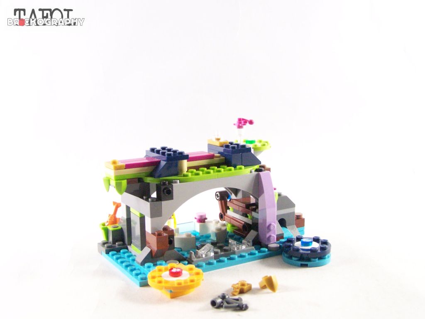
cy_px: 160
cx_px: 212
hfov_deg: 39.7
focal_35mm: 48
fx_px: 589
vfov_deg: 30.3
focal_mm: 8
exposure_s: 1/60
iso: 400
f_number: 3.2
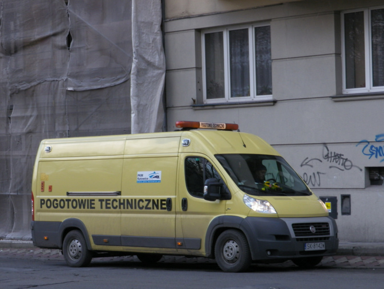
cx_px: 192
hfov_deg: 21.5
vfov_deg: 16.3
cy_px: 144
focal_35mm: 91
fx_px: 1010
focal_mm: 16.4
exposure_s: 1/50
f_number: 5
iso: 80
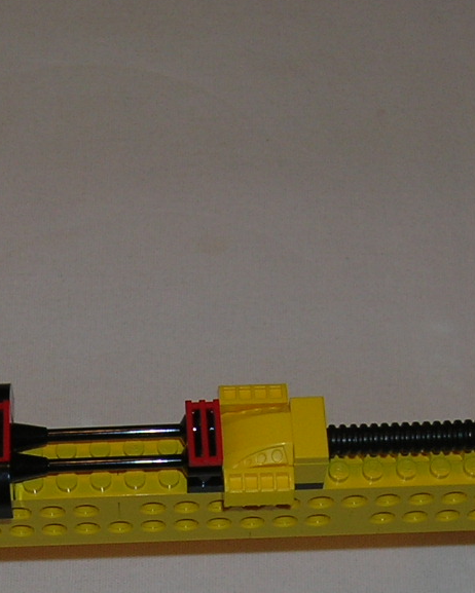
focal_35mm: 92
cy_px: 511
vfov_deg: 20.5
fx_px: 1616
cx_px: 84
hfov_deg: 16.6
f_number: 2.9
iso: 50
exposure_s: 1/60.1
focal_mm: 5.7
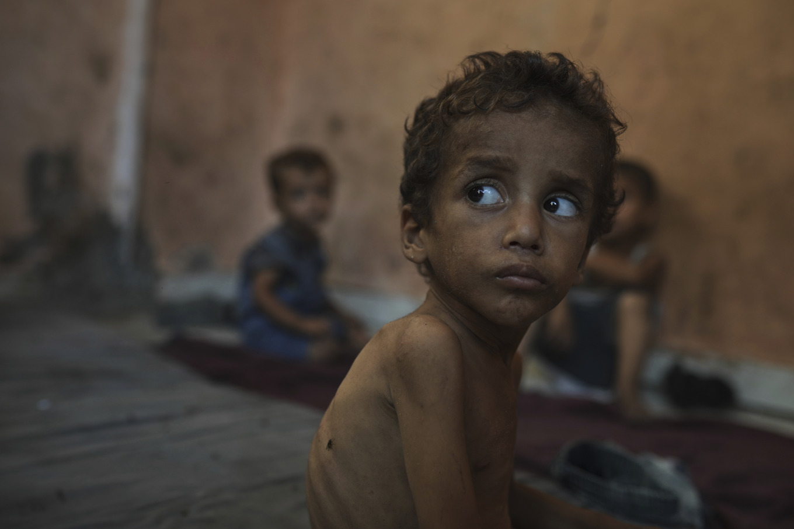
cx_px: 397
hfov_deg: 54.4
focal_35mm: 35
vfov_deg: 37.8
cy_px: 264
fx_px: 772
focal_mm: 35
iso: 320
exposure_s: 1/160
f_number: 2.5
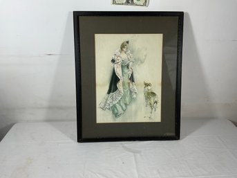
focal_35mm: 29
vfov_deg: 48.2
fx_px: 198
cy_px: 89
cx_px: 118
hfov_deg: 61.7
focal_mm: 3
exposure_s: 1/117
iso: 16
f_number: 1.8
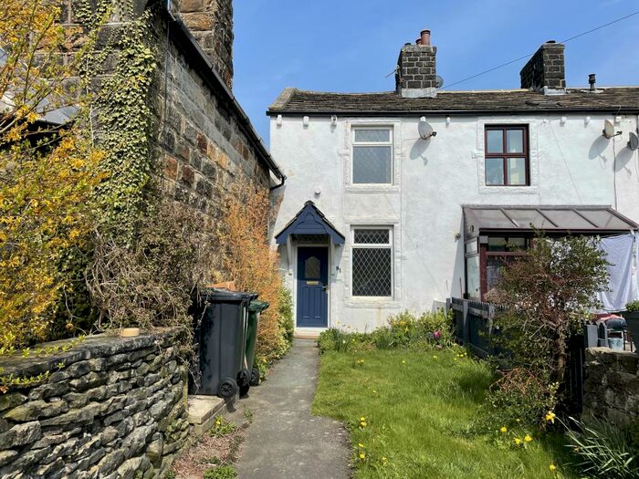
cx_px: 320
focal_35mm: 26
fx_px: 480
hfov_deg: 67.3
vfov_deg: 53.1
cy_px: 240
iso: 32
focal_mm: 4.2
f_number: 1.6
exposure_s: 1/5291
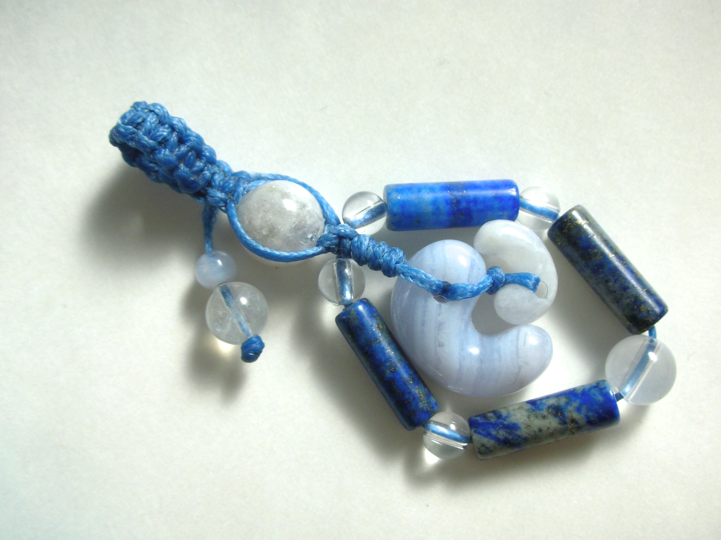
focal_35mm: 53
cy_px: 270
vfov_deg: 27.5
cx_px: 360
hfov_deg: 36.2
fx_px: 1104
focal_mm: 8.8
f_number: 10.5
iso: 50
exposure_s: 1/183
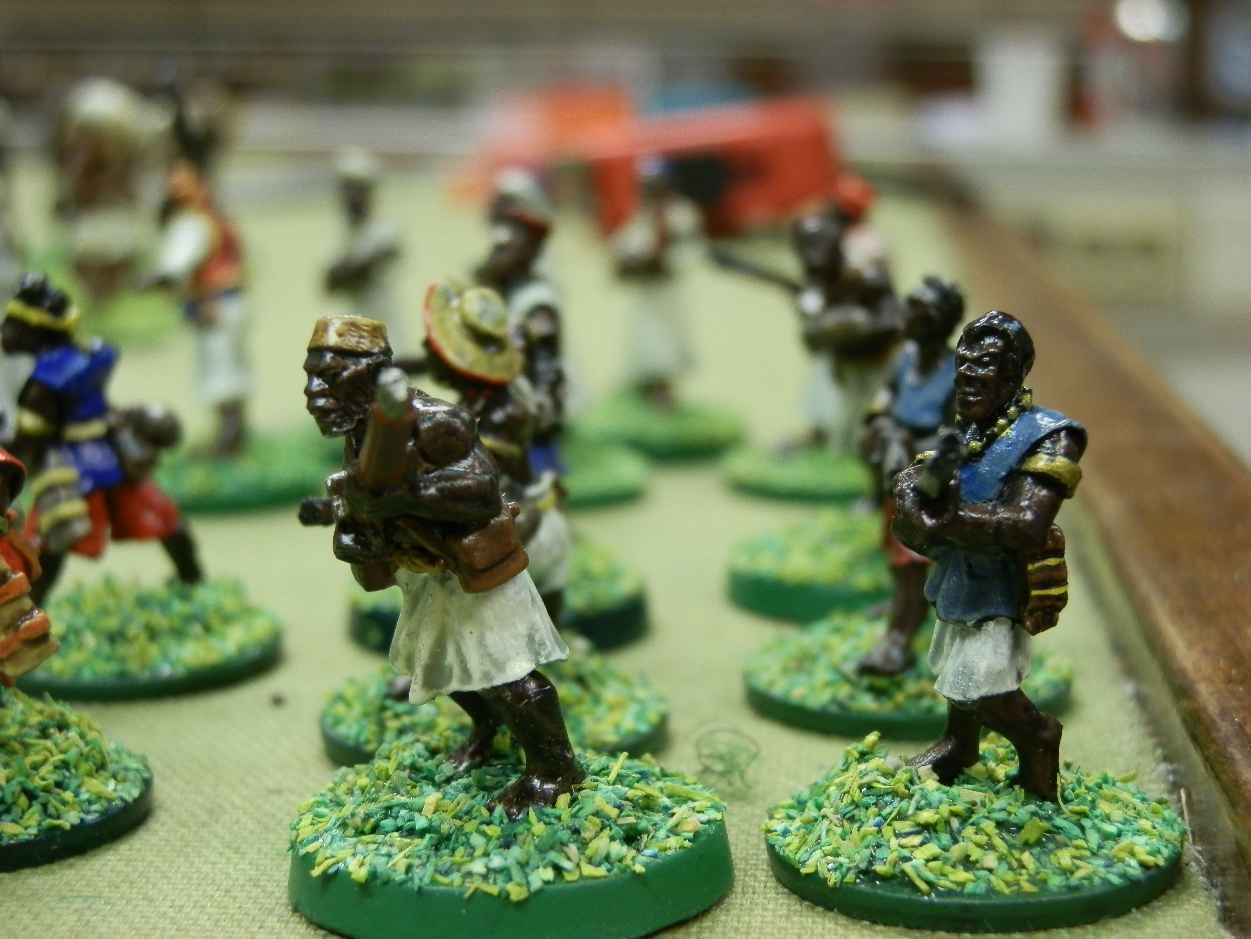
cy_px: 470
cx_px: 626
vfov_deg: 24.0
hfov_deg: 31.7
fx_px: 2205
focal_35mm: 61
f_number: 3.7
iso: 200
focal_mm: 10.99
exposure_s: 1/20
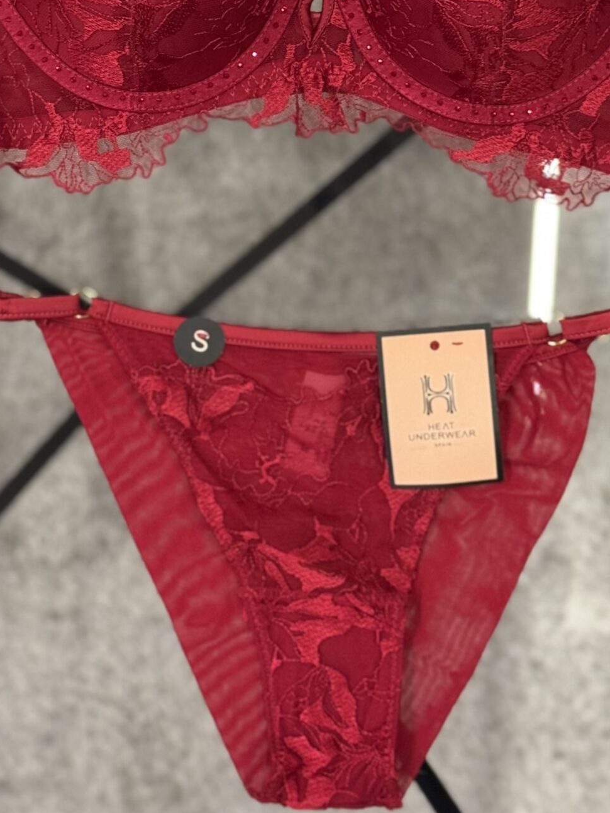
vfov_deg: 20.4
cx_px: 298
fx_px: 2232
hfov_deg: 15.6
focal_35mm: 95
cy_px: 165
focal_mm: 6.76
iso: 250
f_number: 1.78
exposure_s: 1/50
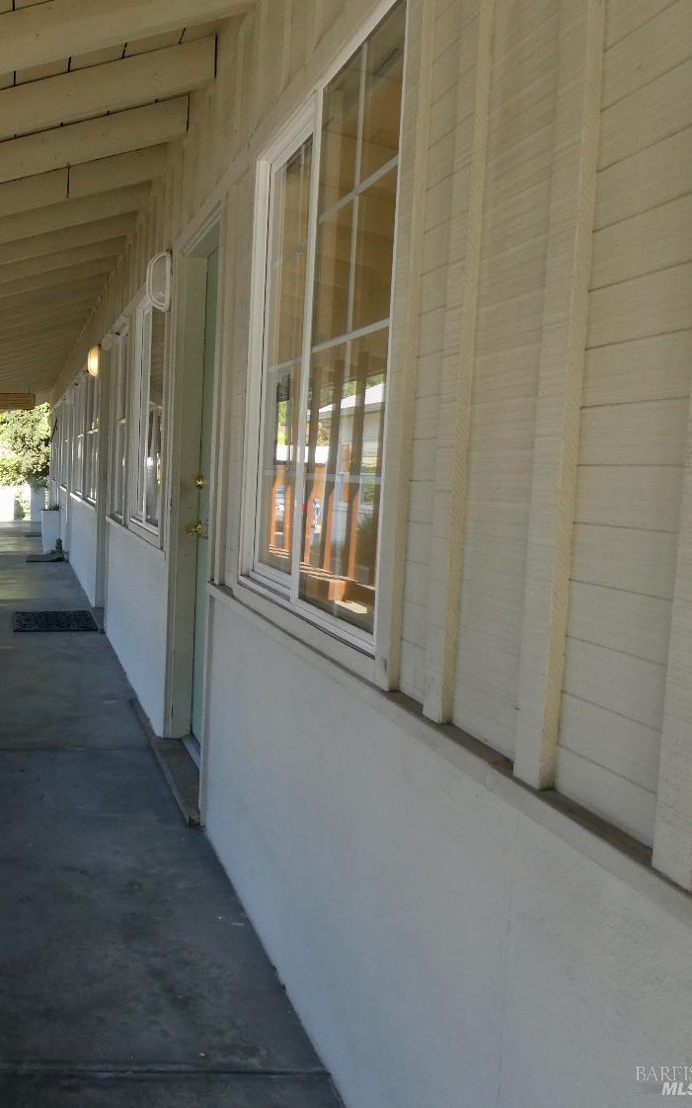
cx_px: -25
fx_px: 1026
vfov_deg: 56.7
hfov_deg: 33.6
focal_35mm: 34
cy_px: 554
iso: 80
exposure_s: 1/160
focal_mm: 4.3
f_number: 3.3
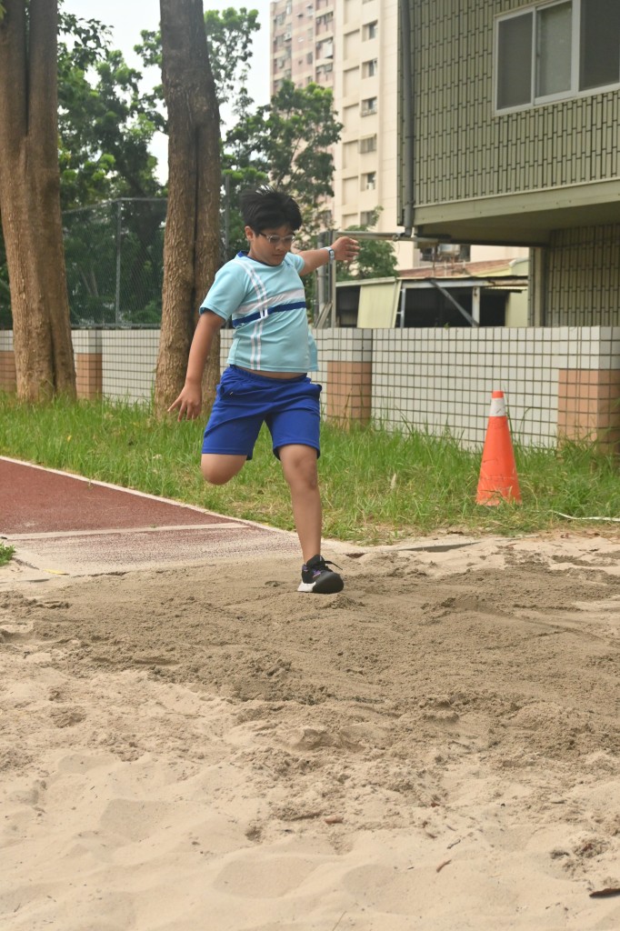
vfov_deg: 36.9
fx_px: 1396
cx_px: 310
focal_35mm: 54
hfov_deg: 25.0
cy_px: 466
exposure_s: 1/2500
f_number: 5.3
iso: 1100
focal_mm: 36
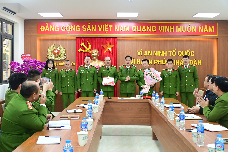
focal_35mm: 45
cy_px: 76
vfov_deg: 29.9
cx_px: 114
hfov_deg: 43.6
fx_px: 285
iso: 2000
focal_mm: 30
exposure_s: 1/200
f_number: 4.5
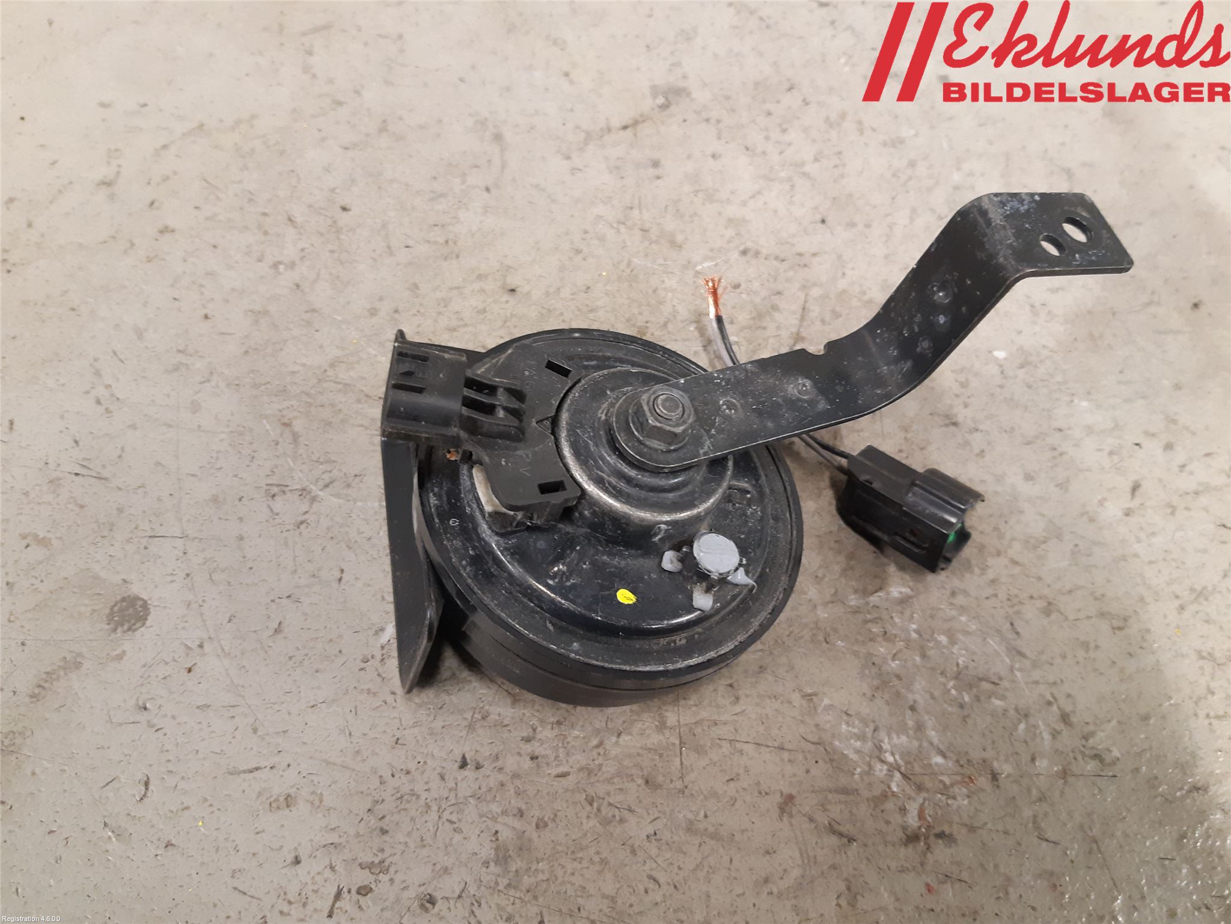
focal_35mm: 26
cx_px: 616
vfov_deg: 53.1
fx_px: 925
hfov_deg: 67.3
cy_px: 462
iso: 250
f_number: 1.7
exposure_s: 1/33
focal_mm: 3.93
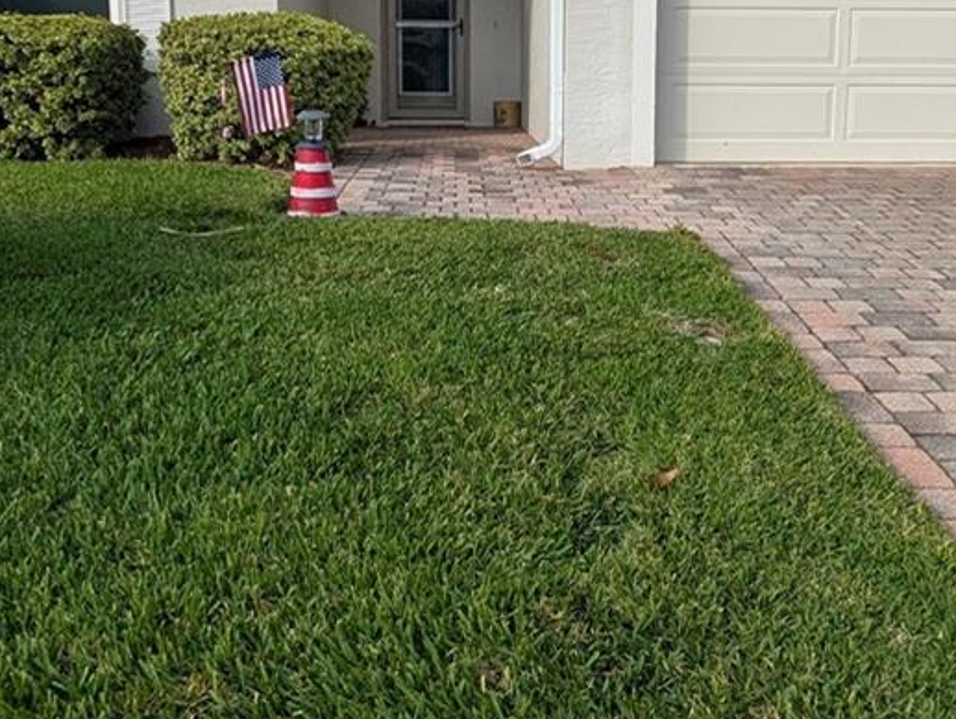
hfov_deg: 50.0
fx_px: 1023
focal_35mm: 37
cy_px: 274
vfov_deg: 38.5
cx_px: 518
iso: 51
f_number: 1.7
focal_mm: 2.02
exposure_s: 1/2020
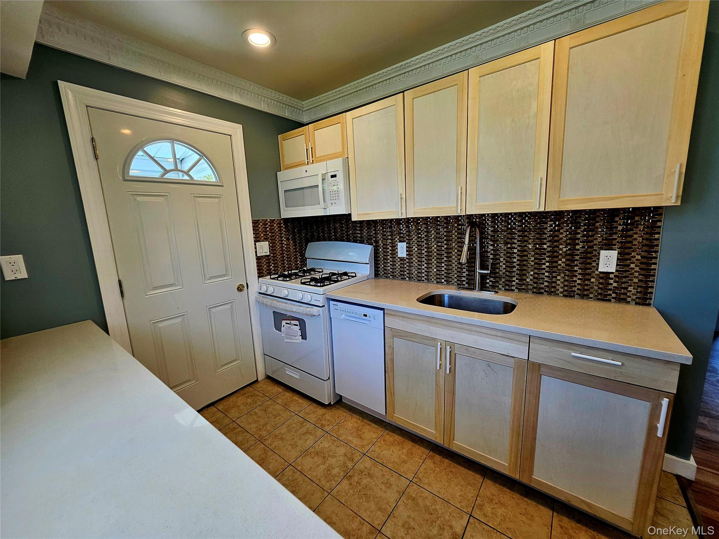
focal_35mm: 13
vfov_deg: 89.9
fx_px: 270
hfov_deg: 106.2
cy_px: 270
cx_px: 360
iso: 50
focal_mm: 1.7
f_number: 2.2
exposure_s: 1/60.2
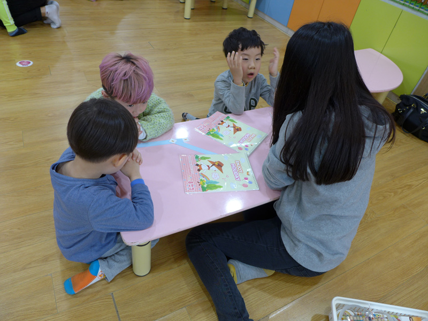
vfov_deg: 56.8
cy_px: 160
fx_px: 297
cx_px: 214
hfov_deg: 71.6
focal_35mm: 24
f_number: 1.4
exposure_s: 1/60
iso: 80
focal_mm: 4.7
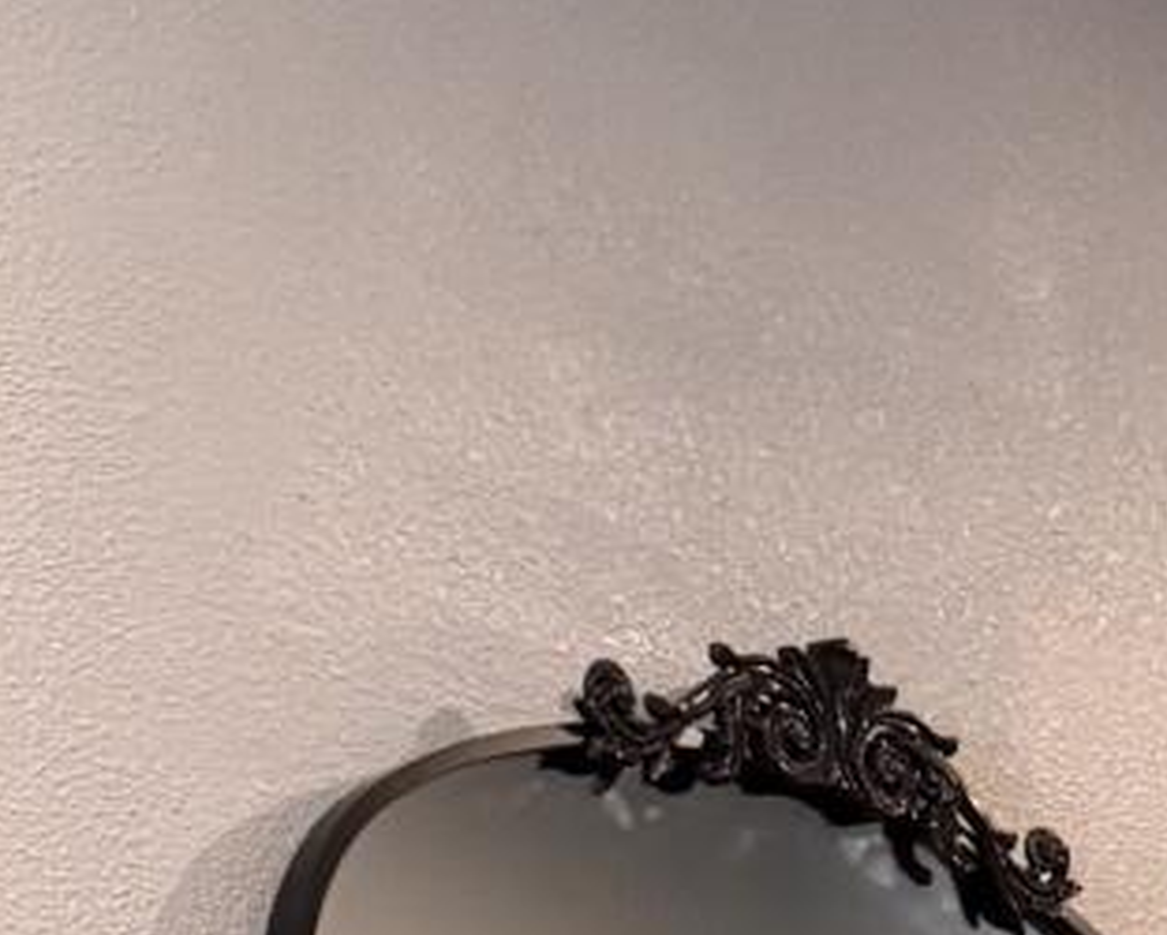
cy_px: 2745
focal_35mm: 150
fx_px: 5184
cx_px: 1799
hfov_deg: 12.2
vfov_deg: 8.7
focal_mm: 6.76
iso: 800
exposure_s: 1/60
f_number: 1.78
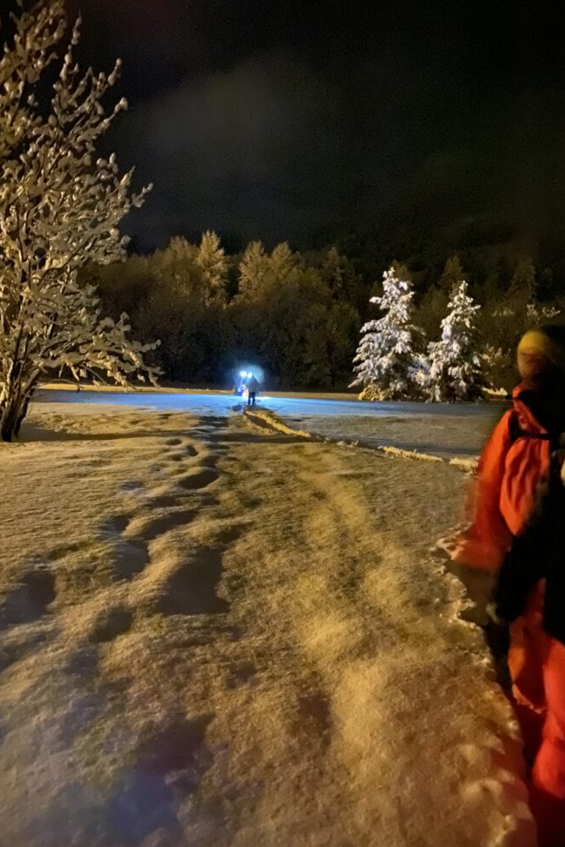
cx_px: 265
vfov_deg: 65.5
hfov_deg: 46.4
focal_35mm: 28
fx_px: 659
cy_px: 425
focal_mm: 4.25
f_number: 1.8
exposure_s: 1/2
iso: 4000
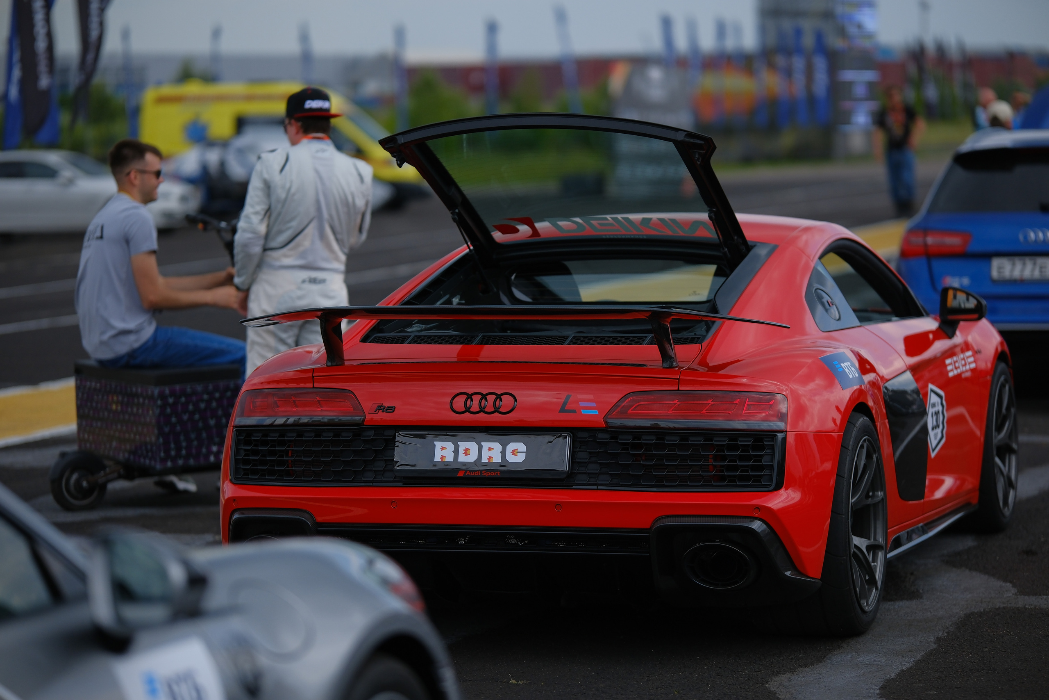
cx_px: 524
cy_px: 350
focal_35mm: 113
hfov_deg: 18.1
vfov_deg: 12.1
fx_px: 3293
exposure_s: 1/9000
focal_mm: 75
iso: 160
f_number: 1.4
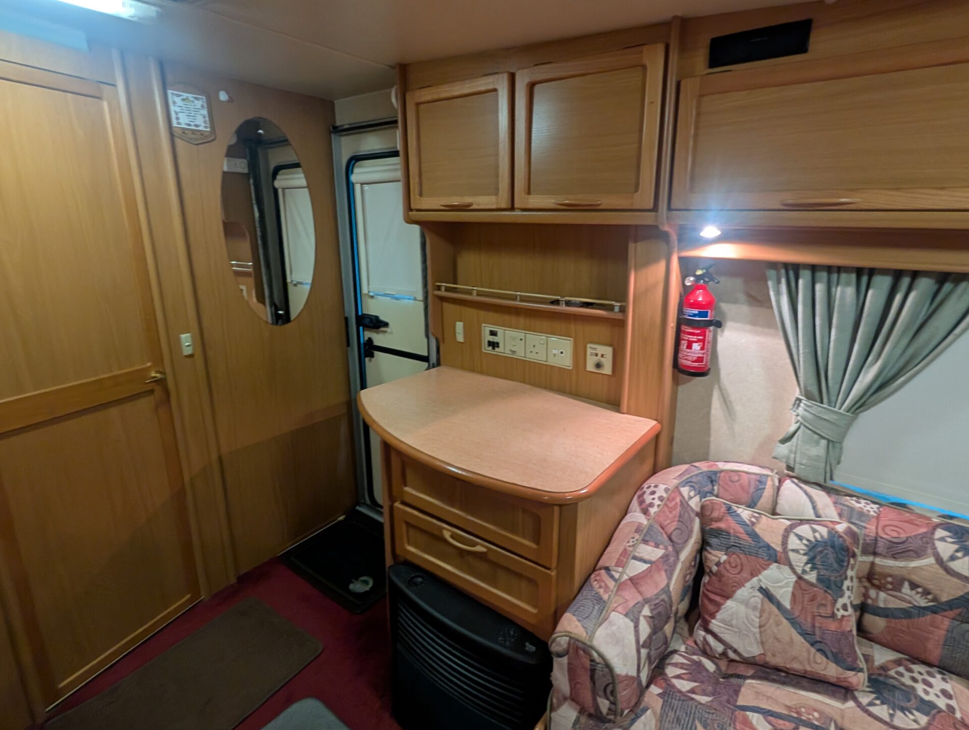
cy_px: 336
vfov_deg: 78.1
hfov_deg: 94.2
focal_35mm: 16
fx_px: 449
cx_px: 521
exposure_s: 1/23.8
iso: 214
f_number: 1.7
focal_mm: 2.02
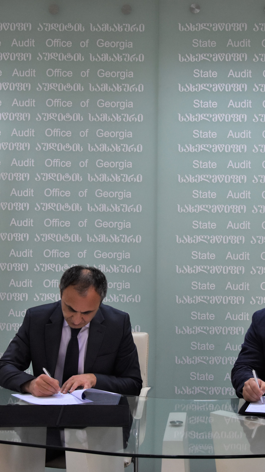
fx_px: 747
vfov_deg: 35.0
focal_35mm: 60
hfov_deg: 20.0
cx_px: 195
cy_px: 233
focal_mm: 25
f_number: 5
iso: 800
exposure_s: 1/100
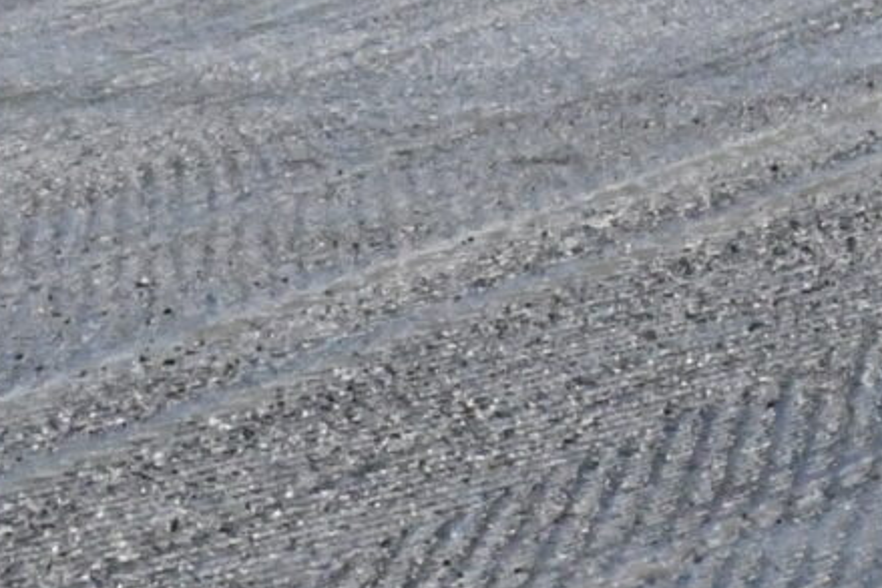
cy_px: -695
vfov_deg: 1.9
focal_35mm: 740
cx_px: 1451
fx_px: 18135
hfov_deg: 2.8
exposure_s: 1/5000
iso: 6400
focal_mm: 85
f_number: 18
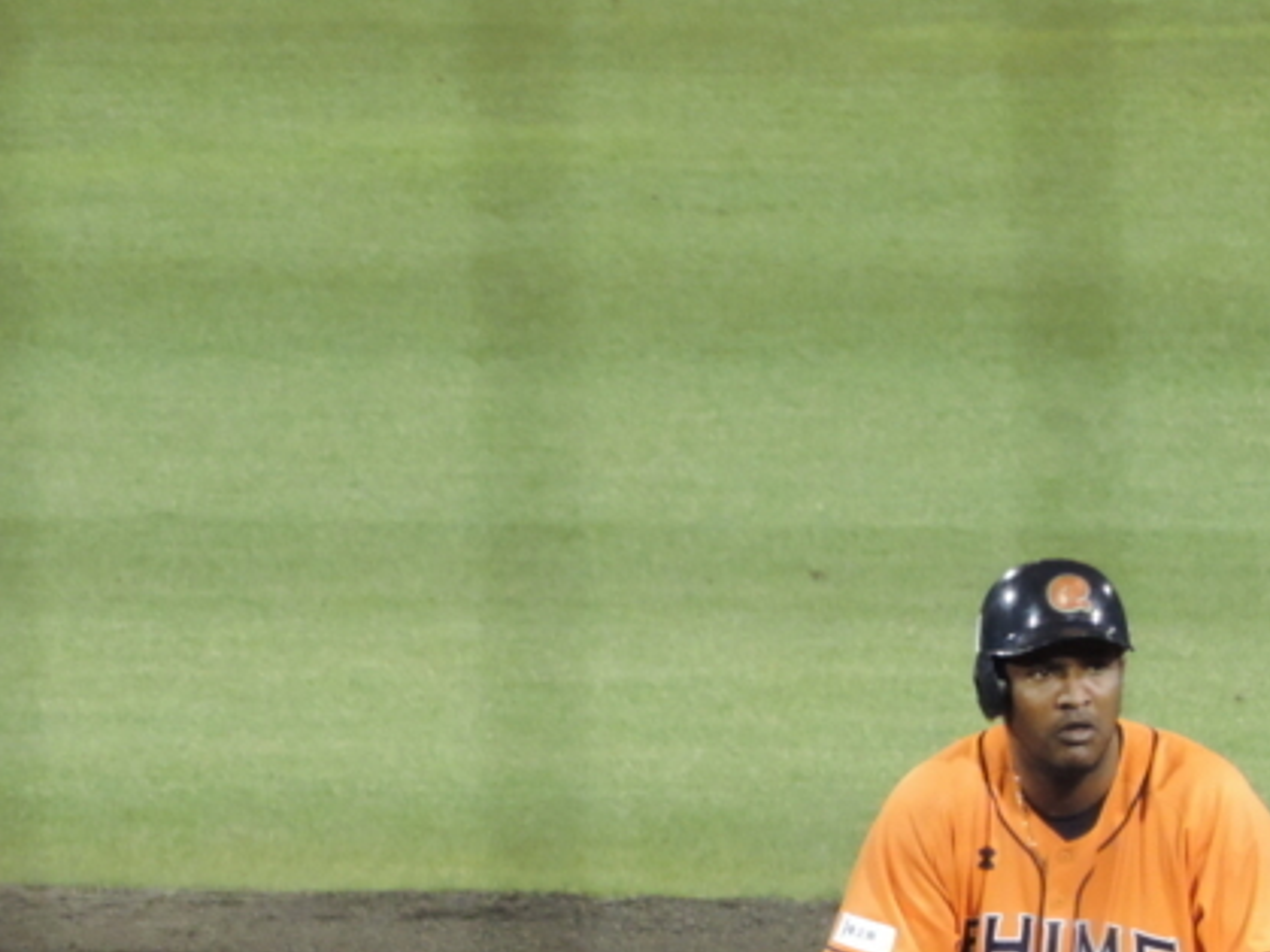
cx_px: 694
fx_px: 52559
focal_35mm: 1433
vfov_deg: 1.0
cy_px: 776
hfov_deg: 1.4
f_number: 5.1
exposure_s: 1/50
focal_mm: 133.7
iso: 800
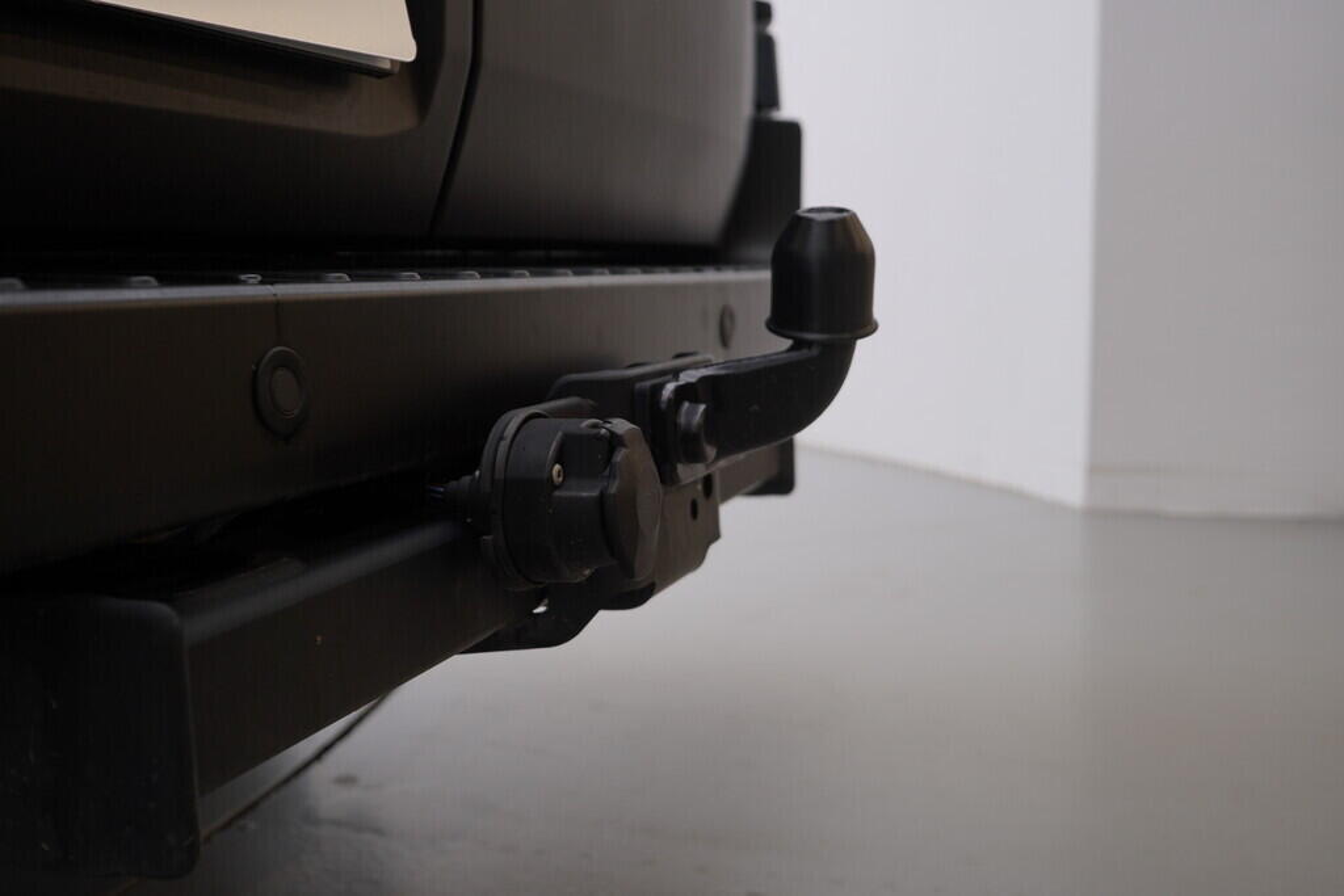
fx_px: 1344
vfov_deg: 36.9
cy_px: 448
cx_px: 672
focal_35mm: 36
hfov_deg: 53.1
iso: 125
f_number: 4
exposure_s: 1/60
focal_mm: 24
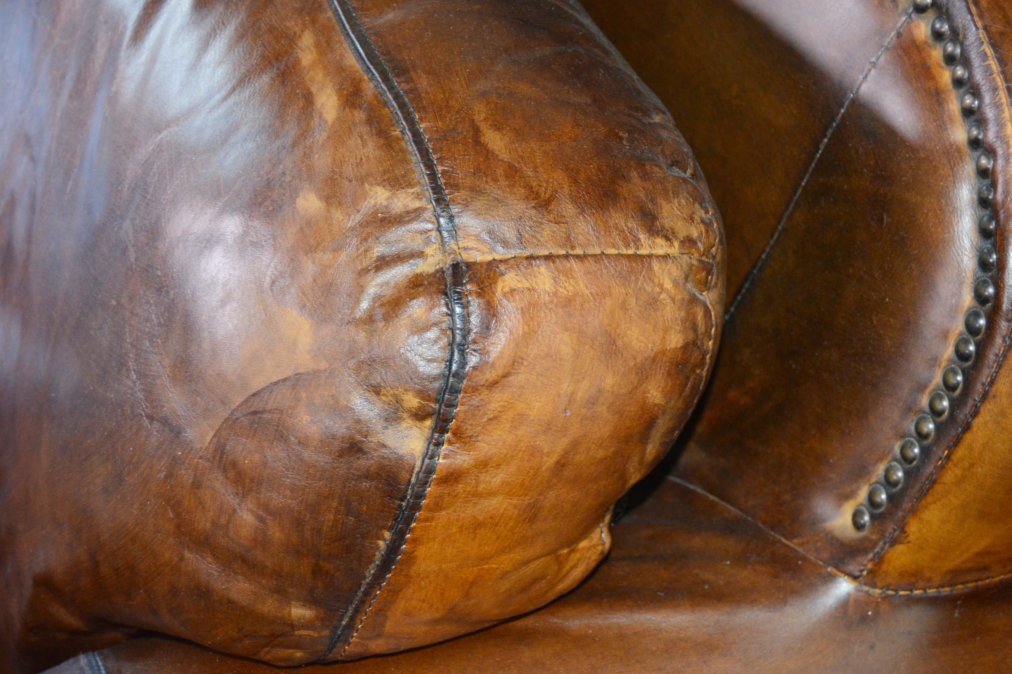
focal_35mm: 56
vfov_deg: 24.3
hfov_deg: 35.8
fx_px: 1563
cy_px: 273
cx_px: 596
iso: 1600
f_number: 4.2
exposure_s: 1/60
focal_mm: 31
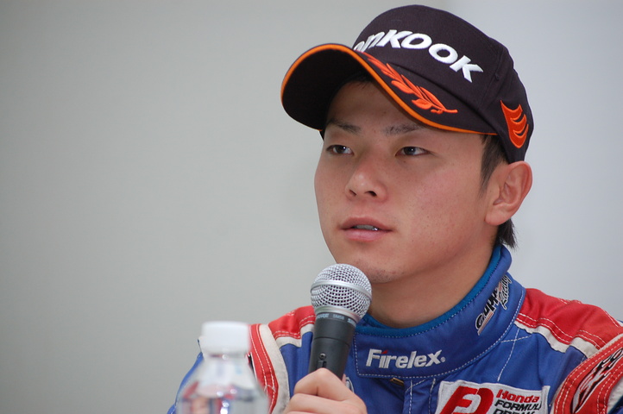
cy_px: 207
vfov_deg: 6.8
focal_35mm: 202
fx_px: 3501
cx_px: 312
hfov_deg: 10.2
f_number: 5
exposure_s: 1/250
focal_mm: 135
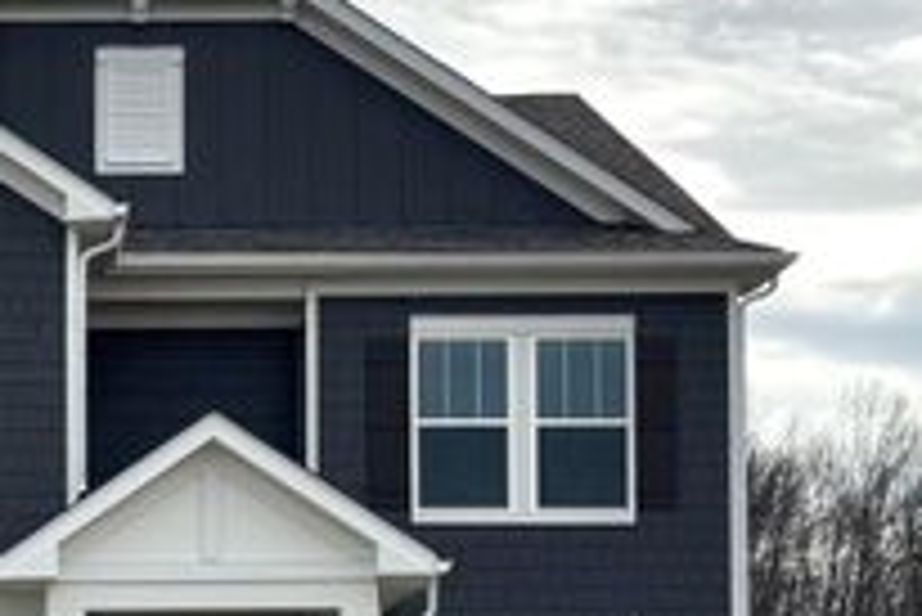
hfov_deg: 29.1
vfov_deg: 22.3
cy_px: 348
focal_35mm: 61
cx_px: -135
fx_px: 1563
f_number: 1.78
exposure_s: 1/12346
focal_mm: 6.76
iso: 80
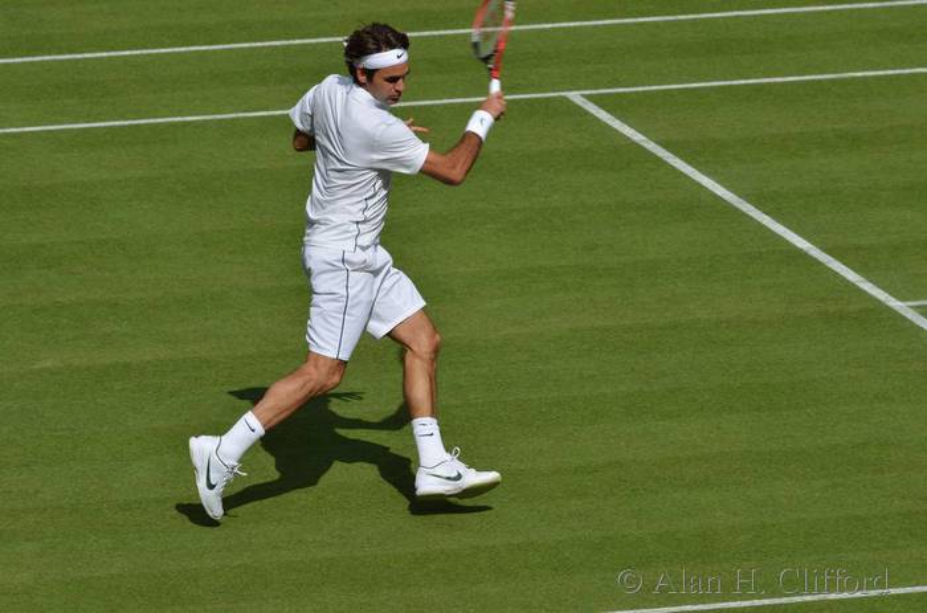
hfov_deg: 5.1
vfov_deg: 3.4
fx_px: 10403
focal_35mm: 405
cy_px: 306
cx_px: 464
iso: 100
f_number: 9
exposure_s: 1/640
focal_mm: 270
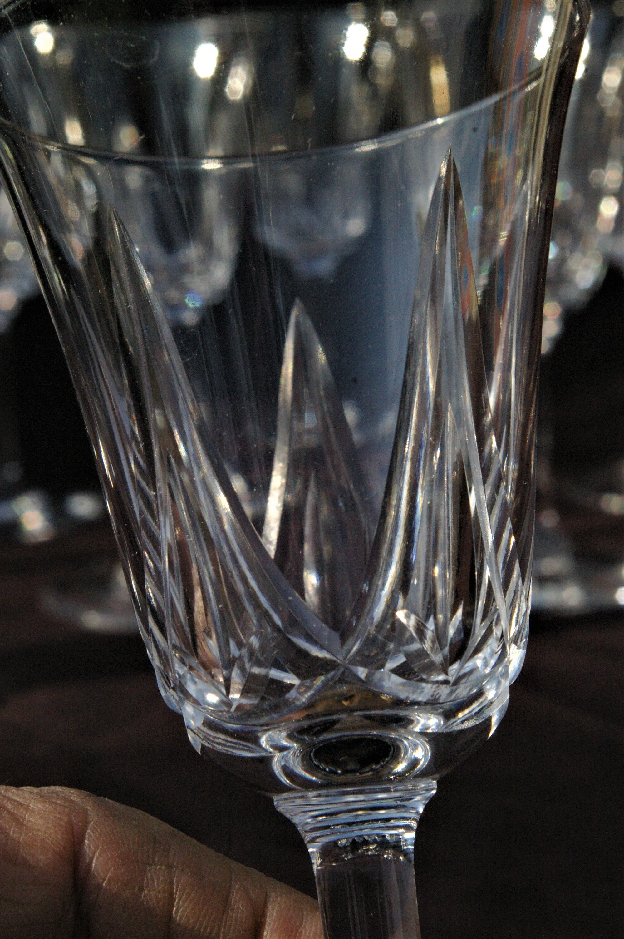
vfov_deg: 49.6
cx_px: 312
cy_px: 470
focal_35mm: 39
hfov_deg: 34.1
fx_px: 1016
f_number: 11
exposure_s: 1/1000
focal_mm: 26
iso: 1600
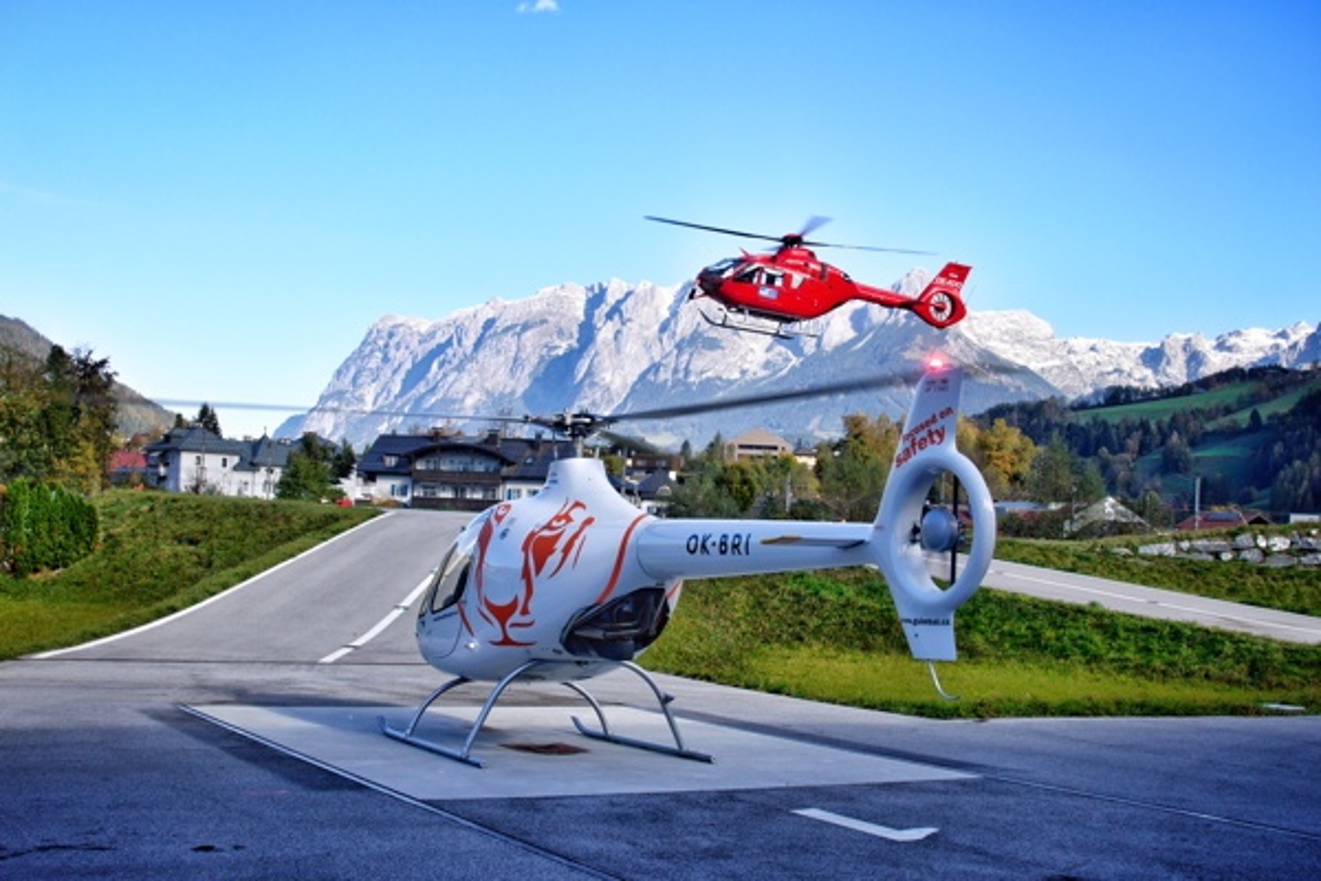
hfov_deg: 39.6
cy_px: 440
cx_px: 660
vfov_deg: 27.0
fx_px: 1835
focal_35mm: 50
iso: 125
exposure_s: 1/320
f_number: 6.3
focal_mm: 18.51
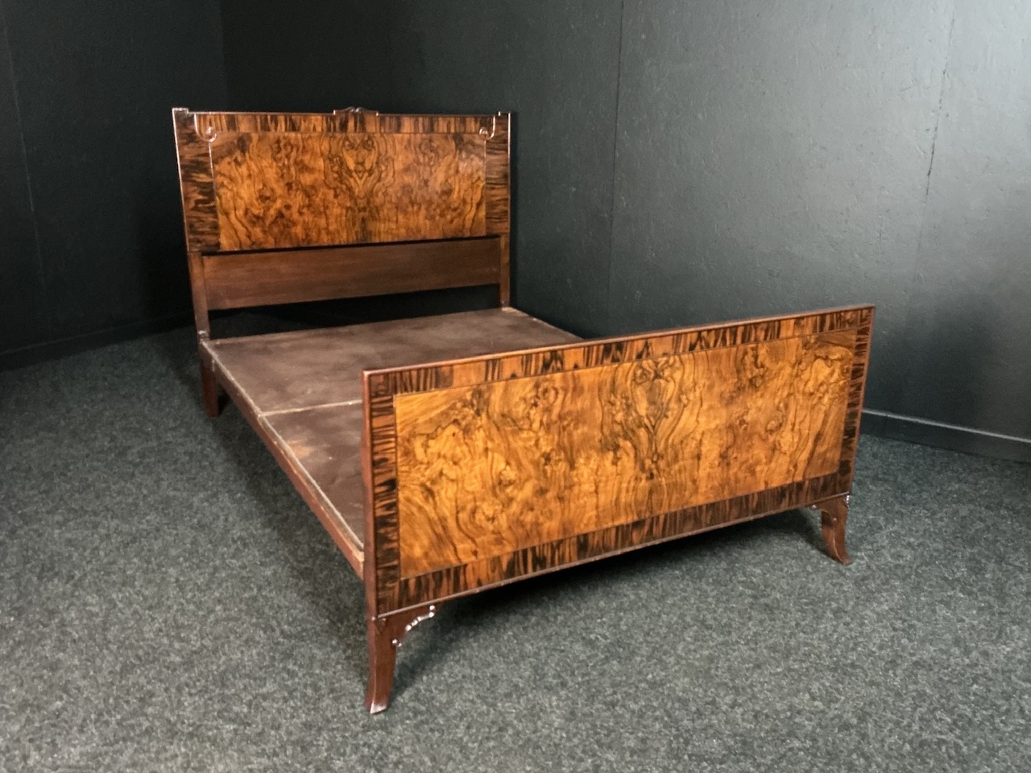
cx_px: 516
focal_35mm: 29
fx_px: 864
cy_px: 386
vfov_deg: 48.2
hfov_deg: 61.7
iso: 500
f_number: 1.8
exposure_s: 1/20
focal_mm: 3
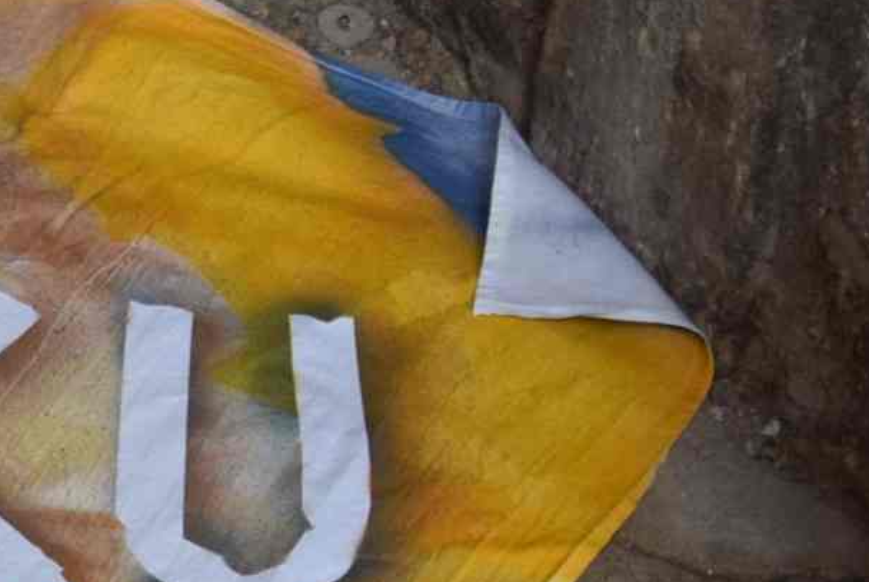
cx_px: -679
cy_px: 199
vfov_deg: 7.5
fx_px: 4458
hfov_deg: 10.5
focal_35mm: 184
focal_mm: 25
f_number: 9
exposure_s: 1/125
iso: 400
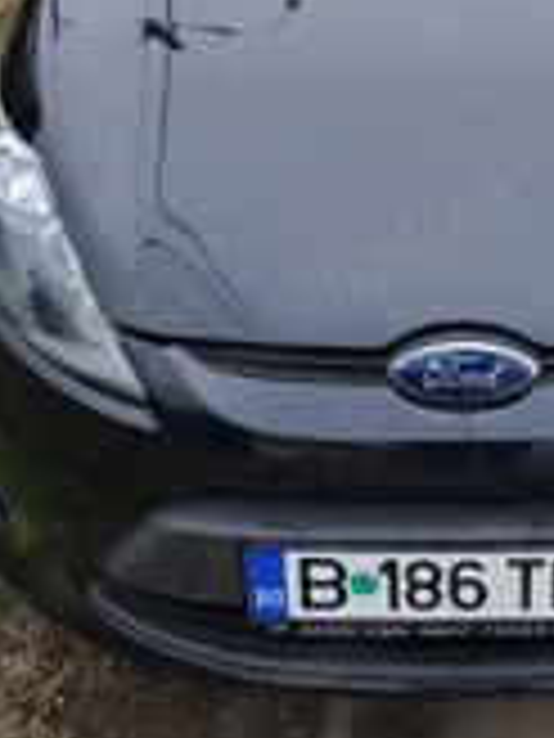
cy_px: -18
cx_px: 450
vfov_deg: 29.4
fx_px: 1302
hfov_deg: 23.6
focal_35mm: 61
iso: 32
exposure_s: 1/217
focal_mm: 4.65
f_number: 1.8
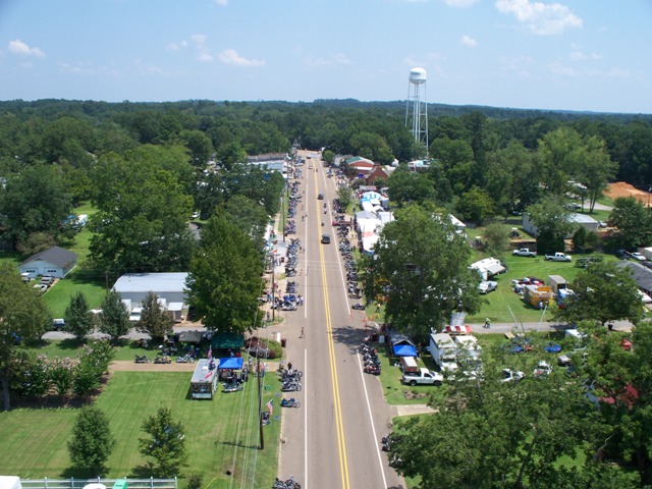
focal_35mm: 36
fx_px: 678
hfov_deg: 51.4
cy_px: 244
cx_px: 326
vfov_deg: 39.7
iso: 64
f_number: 5
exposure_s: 1/320
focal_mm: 7.54
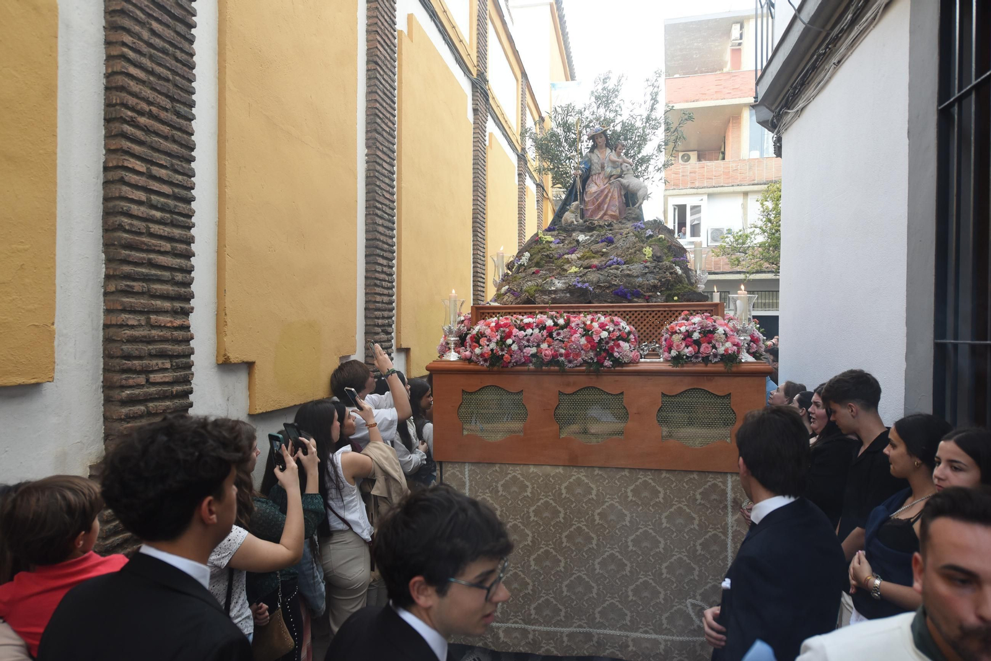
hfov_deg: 73.7
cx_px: 496
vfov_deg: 53.2
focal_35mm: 24
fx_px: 661
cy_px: 330
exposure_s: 1/320
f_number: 4
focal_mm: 24
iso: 720
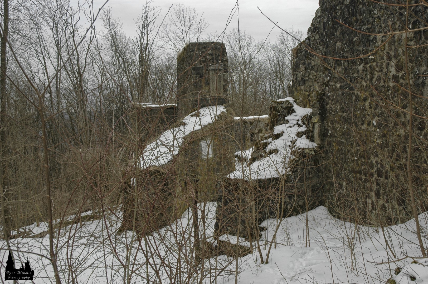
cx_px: 214
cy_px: 142
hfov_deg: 51.3
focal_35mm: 38
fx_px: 445
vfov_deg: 35.4
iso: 200
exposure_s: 1/250
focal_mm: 25
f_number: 8
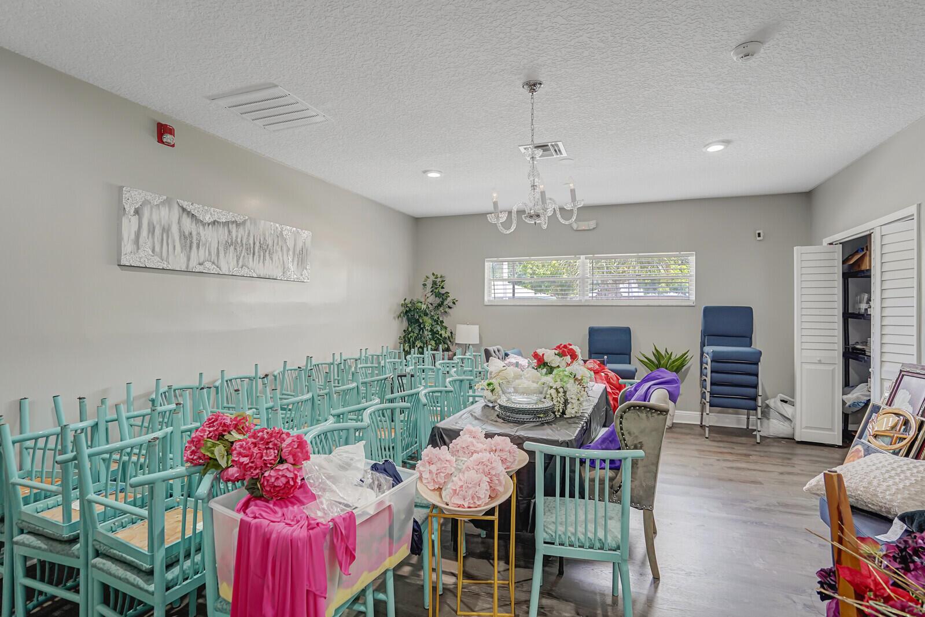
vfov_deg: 73.7
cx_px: 462
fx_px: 411
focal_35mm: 16
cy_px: 308
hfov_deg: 96.7
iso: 400
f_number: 4
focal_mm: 16
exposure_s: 1/30
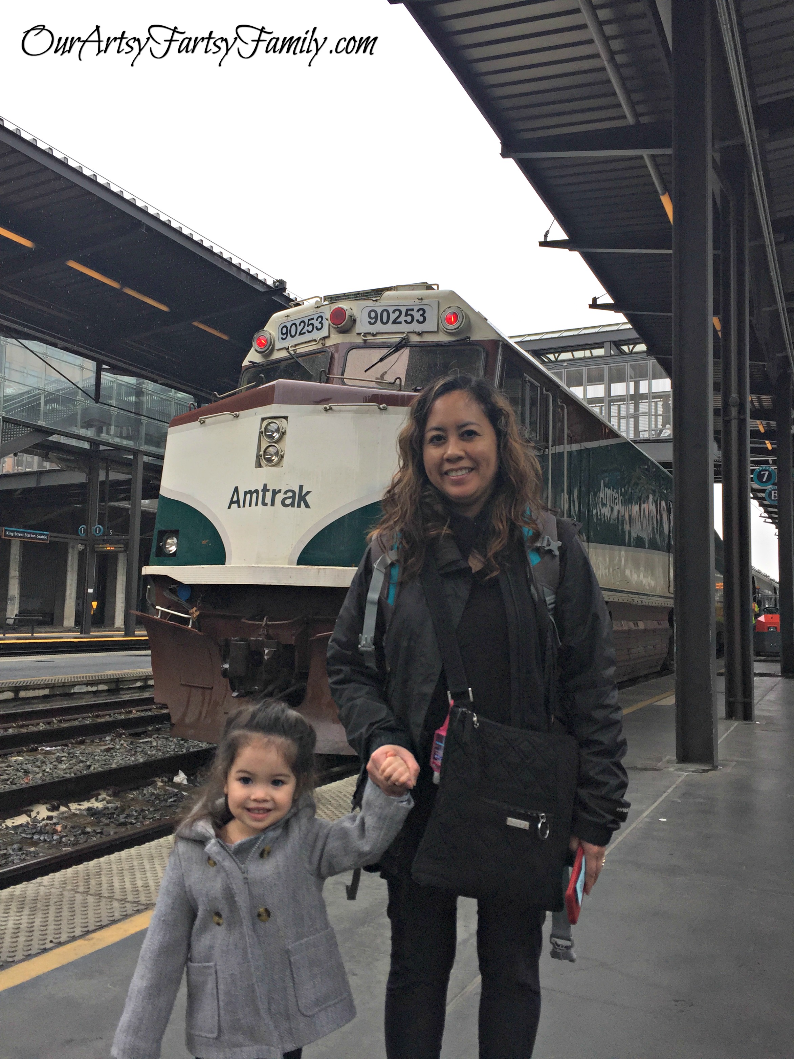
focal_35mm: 29
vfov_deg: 61.7
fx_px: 887
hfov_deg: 48.2
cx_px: 397
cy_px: 530
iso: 32
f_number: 2.2
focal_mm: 4.15
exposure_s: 1/507
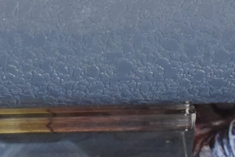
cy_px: -9
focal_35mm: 253
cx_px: 118
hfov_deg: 8.1
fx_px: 1652
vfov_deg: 5.4
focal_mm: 60
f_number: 18
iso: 6400
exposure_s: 1/15
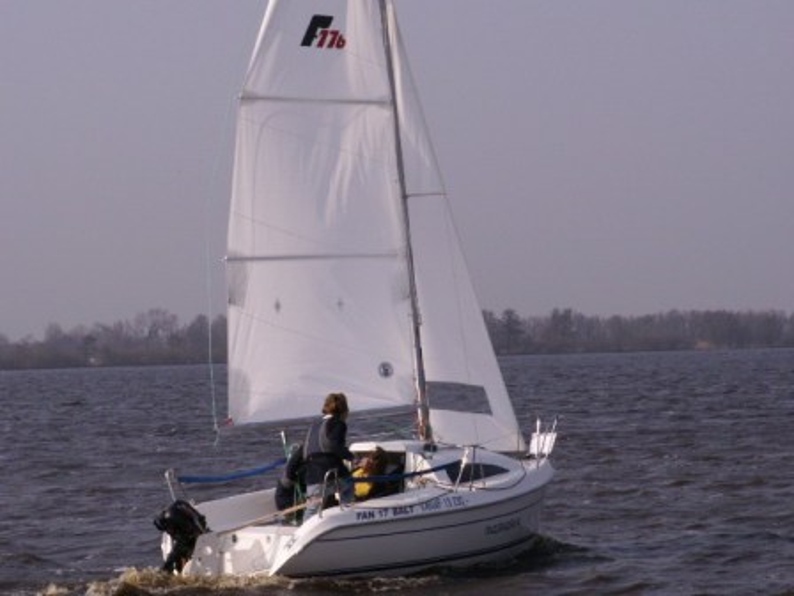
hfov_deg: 15.9
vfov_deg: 12.0
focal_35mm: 124
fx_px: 2844
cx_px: 397
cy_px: 298
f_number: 8
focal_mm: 20.27
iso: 50
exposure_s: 1/320
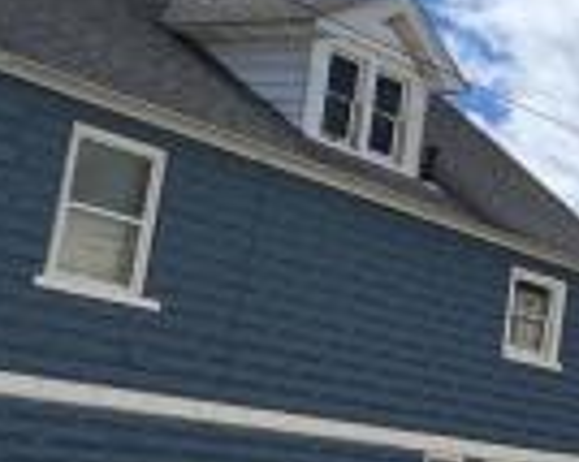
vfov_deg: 22.1
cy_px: 389
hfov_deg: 14.3
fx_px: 1164
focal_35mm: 68
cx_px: 1460
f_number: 1.8
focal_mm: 1.57
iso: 32
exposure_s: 1/821
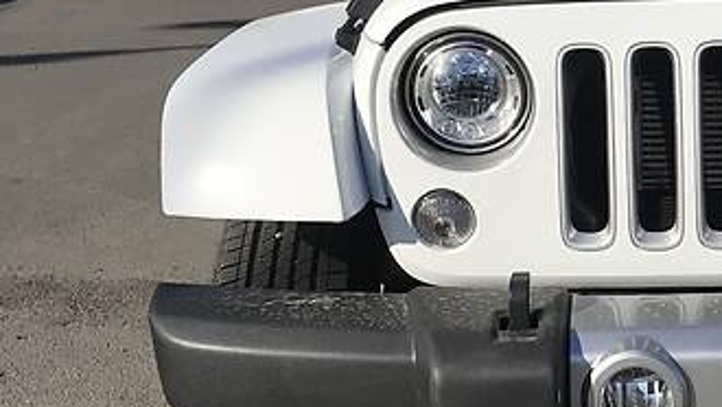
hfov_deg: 26.4
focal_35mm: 74
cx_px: 788
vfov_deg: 16.3
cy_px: 219
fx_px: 1417
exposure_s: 1/4000
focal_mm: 4
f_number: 1.8
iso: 20
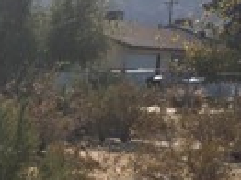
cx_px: -156
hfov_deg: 12.9
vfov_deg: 10.3
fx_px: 988
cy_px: 197
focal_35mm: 142
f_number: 2.2
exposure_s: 1/3205
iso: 25
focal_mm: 4.15
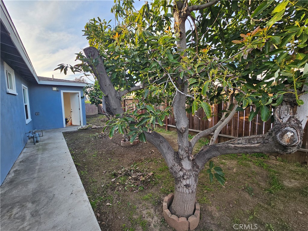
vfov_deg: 89.9
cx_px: 154
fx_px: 116
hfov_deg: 106.2
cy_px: 116
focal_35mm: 13
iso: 50
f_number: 2.2
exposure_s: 1/221
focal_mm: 2.2
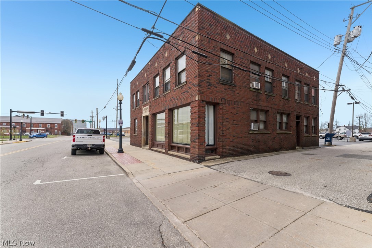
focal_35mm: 14
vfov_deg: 81.2
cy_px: 124
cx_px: 186
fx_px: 145
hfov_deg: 104.3
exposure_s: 1/400
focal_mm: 14
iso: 200
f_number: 8
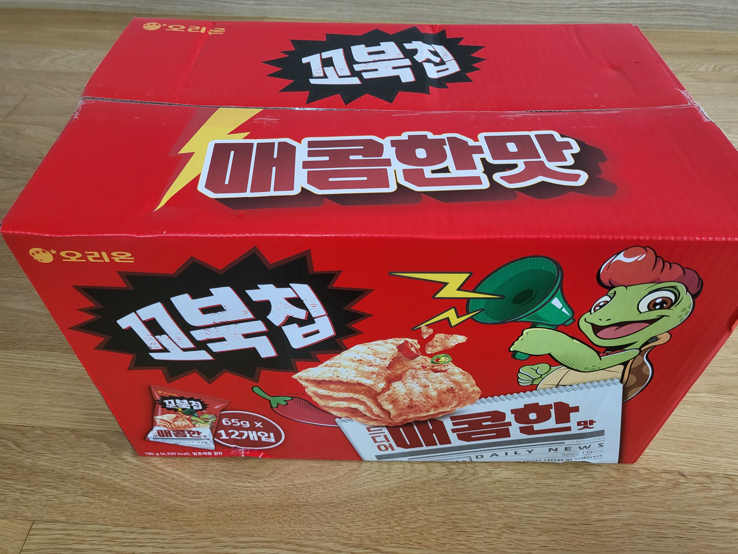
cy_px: 277
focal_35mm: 26
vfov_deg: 53.1
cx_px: 369
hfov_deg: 67.3
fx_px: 554
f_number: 1.8
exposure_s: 1/120
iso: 250
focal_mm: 4.25
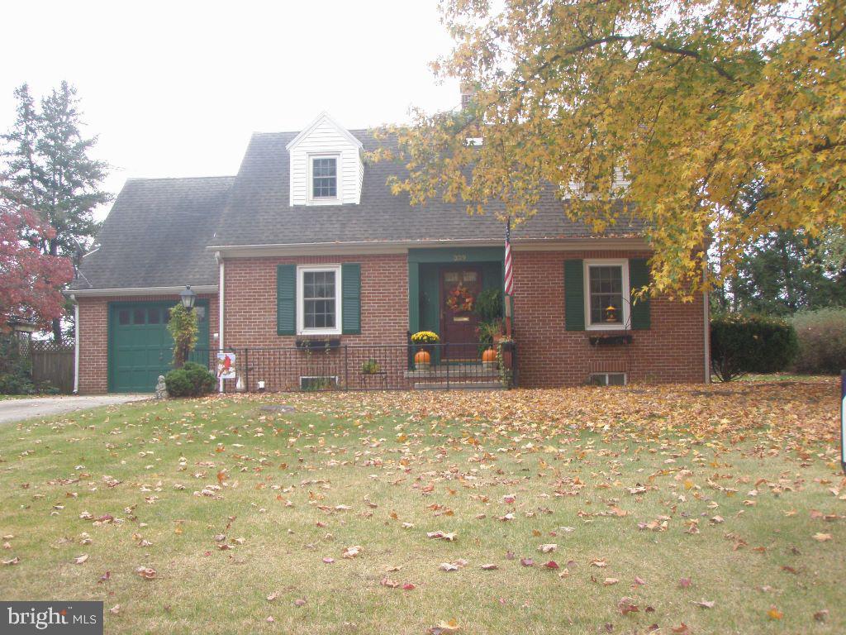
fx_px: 929
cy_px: 318
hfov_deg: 49.0
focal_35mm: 38
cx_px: 423
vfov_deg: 37.7
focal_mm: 6.7
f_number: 3.5
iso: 80
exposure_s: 1/200
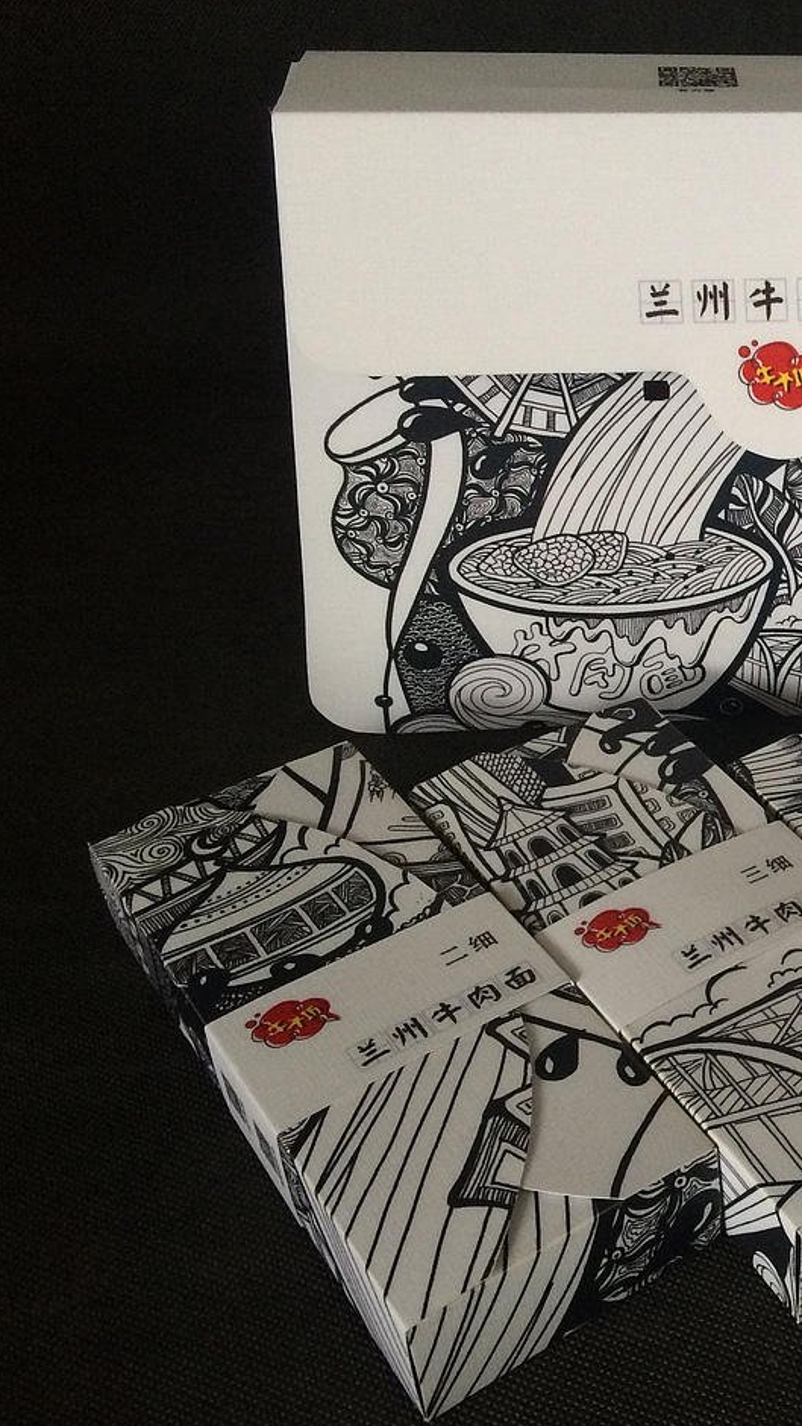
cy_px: 708
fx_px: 1625
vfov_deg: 47.4
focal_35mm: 43
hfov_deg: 25.5
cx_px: 901
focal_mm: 4.15
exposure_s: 1/33
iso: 200
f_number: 2.2
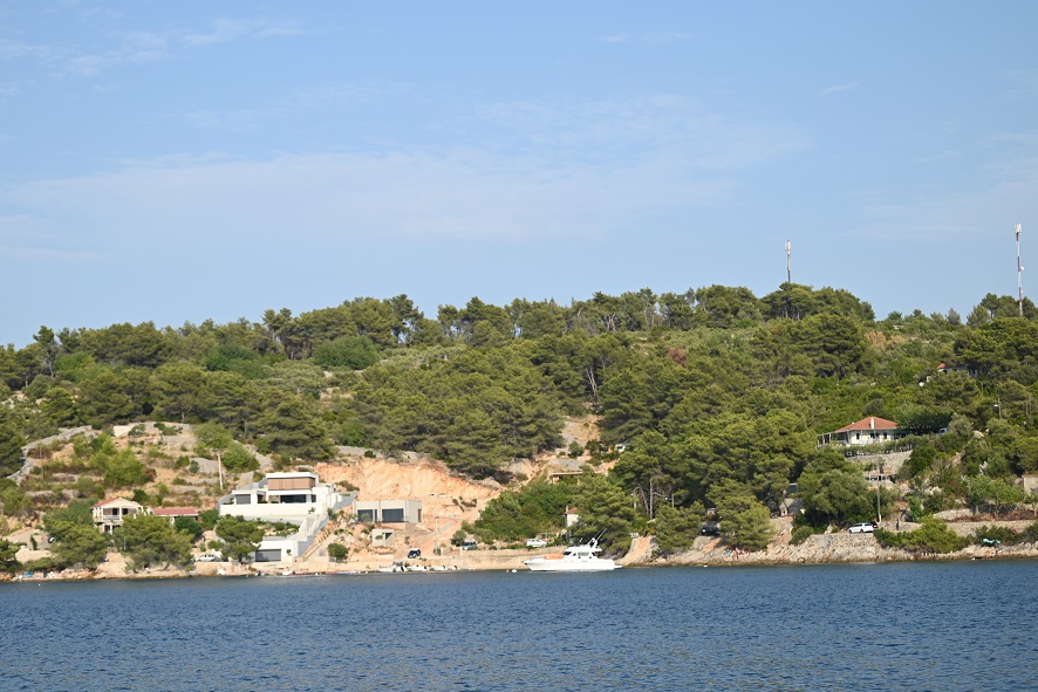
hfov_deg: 25.7
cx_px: 478
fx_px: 2278
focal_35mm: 79
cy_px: 334
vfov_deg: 17.3
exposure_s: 1/800
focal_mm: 70
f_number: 4.5
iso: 100
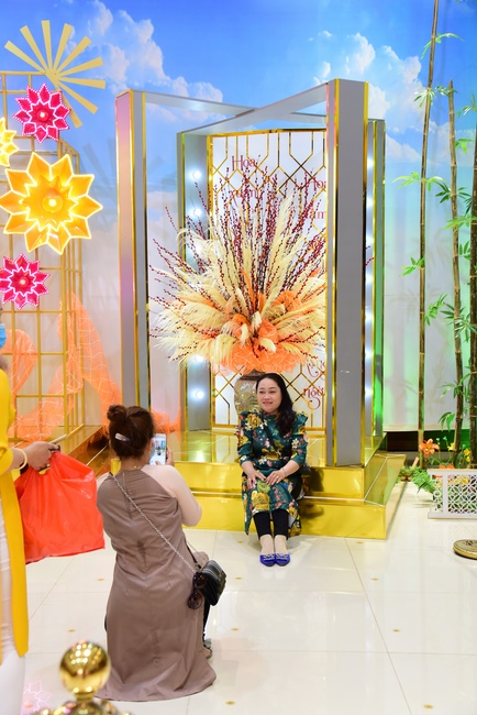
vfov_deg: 41.1
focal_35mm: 48
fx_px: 953
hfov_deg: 28.1
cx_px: 238
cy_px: 358
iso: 1600
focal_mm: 48
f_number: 5.6
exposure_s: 1/50
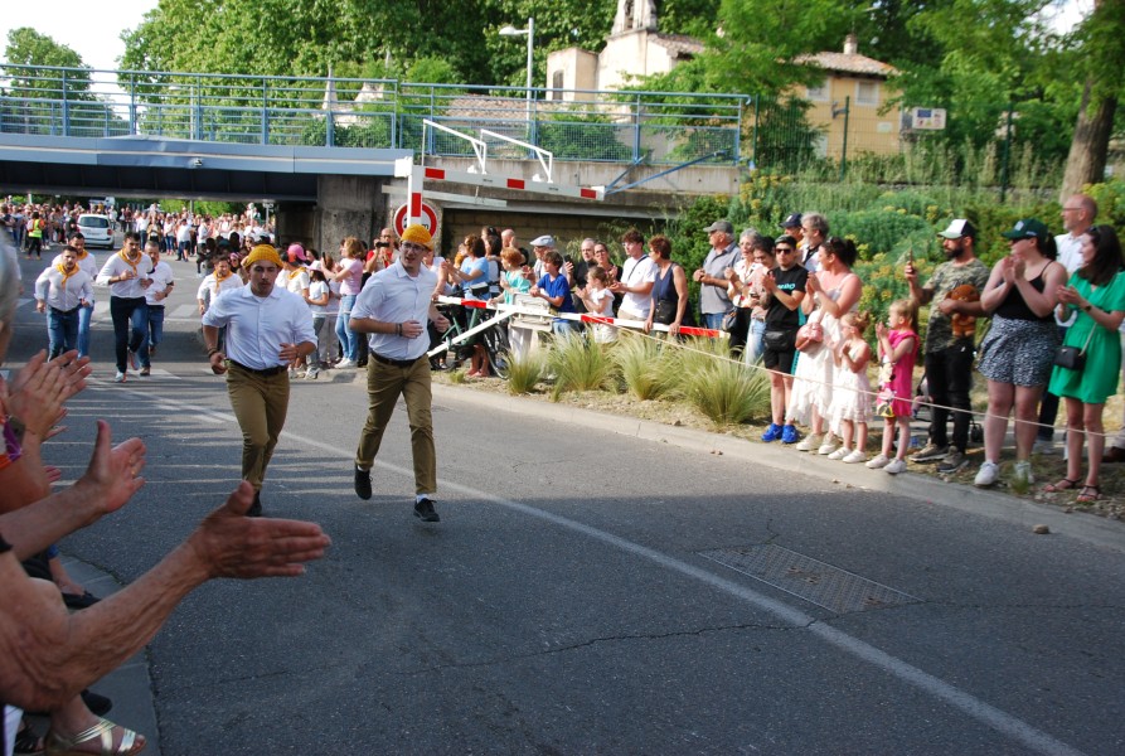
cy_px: 378
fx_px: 1222
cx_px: 562
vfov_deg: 34.4
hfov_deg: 49.4
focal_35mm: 39
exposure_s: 1/250
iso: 400
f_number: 8
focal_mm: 26
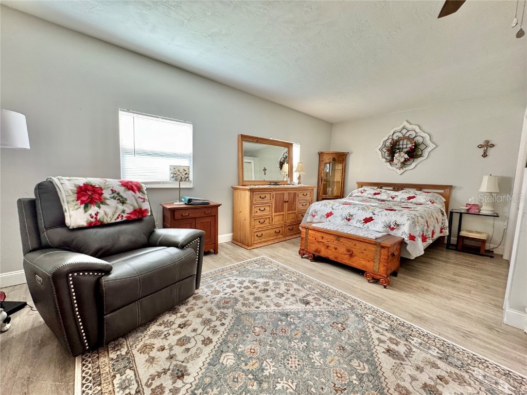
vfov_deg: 85.7
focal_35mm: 14
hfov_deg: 102.1
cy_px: 198
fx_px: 213
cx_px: 264
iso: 200
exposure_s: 1/120
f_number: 2.2
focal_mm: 2.22
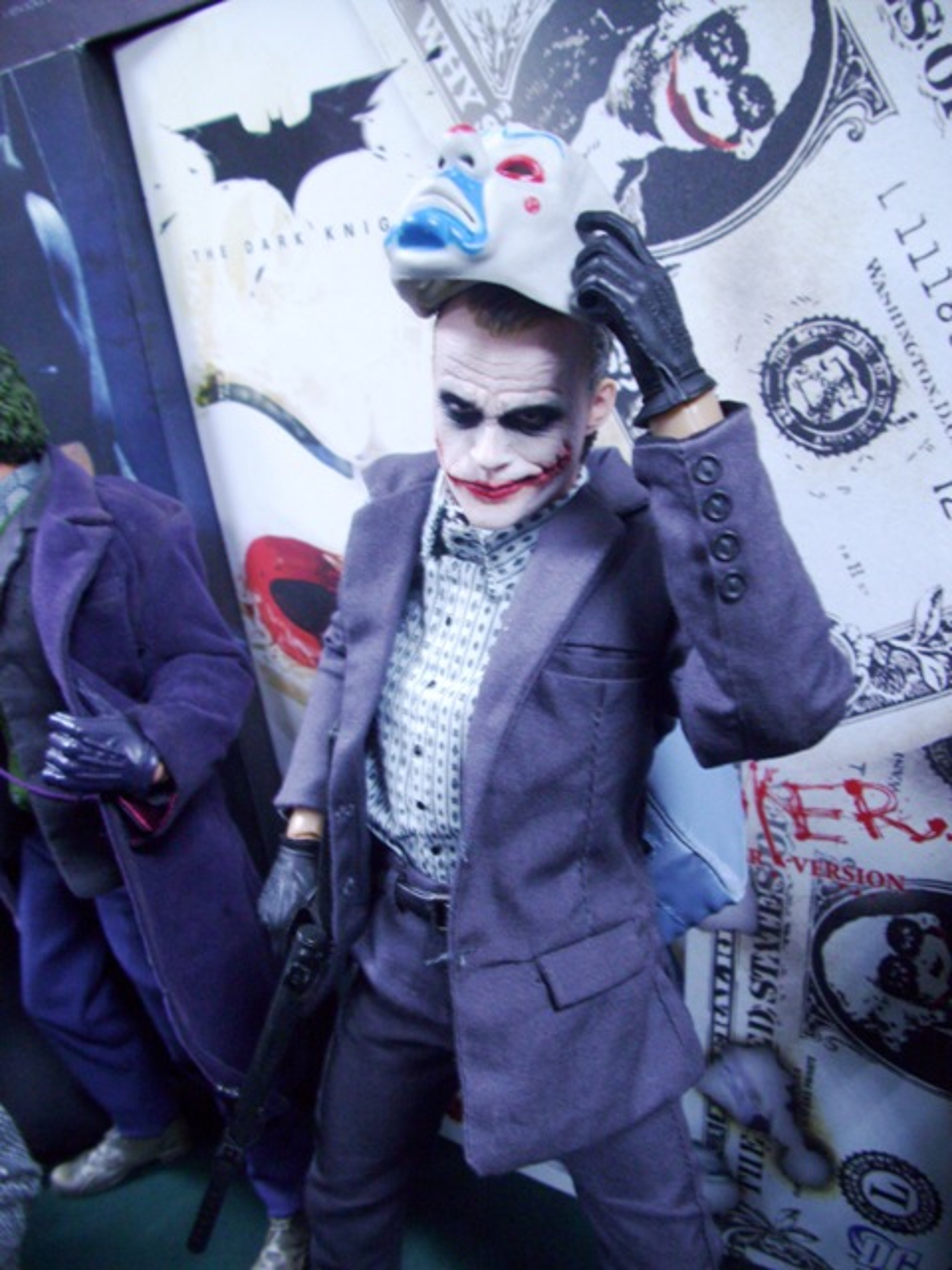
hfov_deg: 44.2
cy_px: 635
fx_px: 1173
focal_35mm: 32
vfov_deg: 56.8
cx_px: 476
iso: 160
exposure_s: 1/8
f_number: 2.9
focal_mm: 5.7
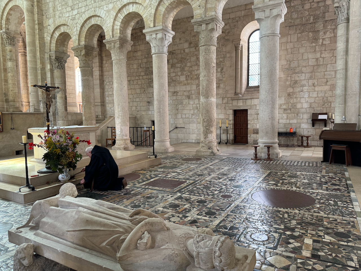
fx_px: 250
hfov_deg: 71.6
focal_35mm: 24
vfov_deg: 56.8
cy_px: 136
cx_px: 180
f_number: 1.78
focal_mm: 6.76
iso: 200
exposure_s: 1/80
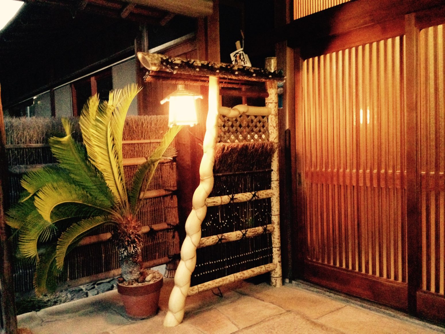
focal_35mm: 33
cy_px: 167
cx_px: 222
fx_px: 424
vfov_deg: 43.0
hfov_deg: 55.3
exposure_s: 1/15
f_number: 2.4
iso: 800
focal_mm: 4.12
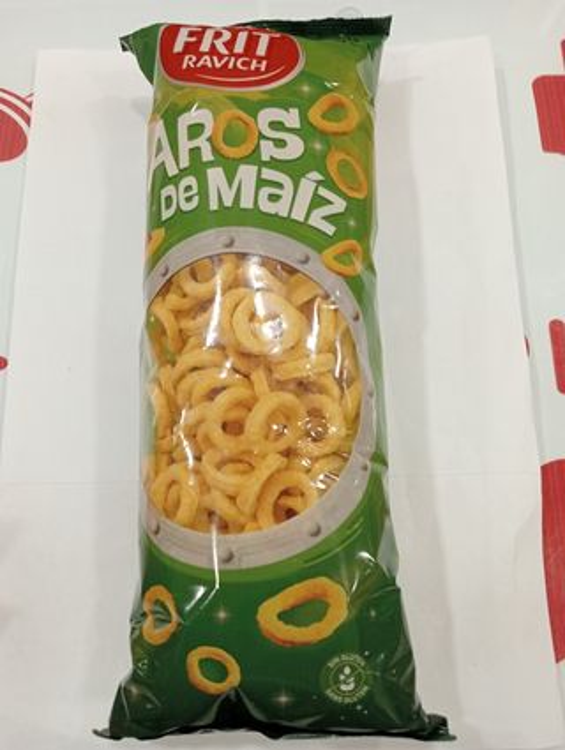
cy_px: 375
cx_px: 282
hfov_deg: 49.9
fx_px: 608
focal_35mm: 28
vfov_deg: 63.4
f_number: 1.8
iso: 375
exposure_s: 1/33.3
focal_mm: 4.04
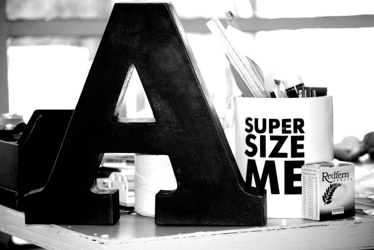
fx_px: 1327
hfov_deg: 16.0
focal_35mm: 128
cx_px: 187
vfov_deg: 10.8
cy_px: 125
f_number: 4.2
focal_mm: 85
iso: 100
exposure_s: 1/125
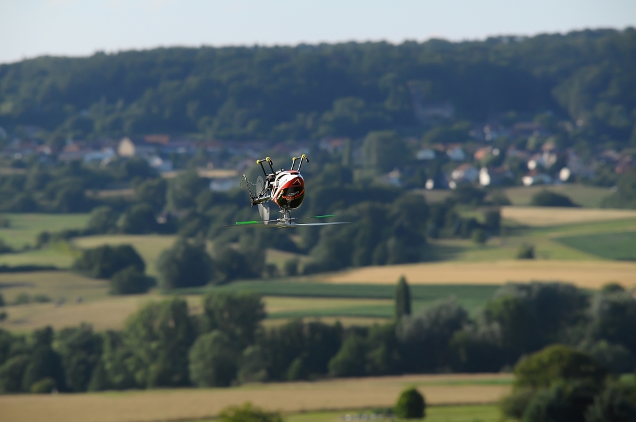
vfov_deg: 6.1
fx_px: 3970
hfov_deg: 9.2
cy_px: 211
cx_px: 318
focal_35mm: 225
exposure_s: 1/500
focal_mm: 150
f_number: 8
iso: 200
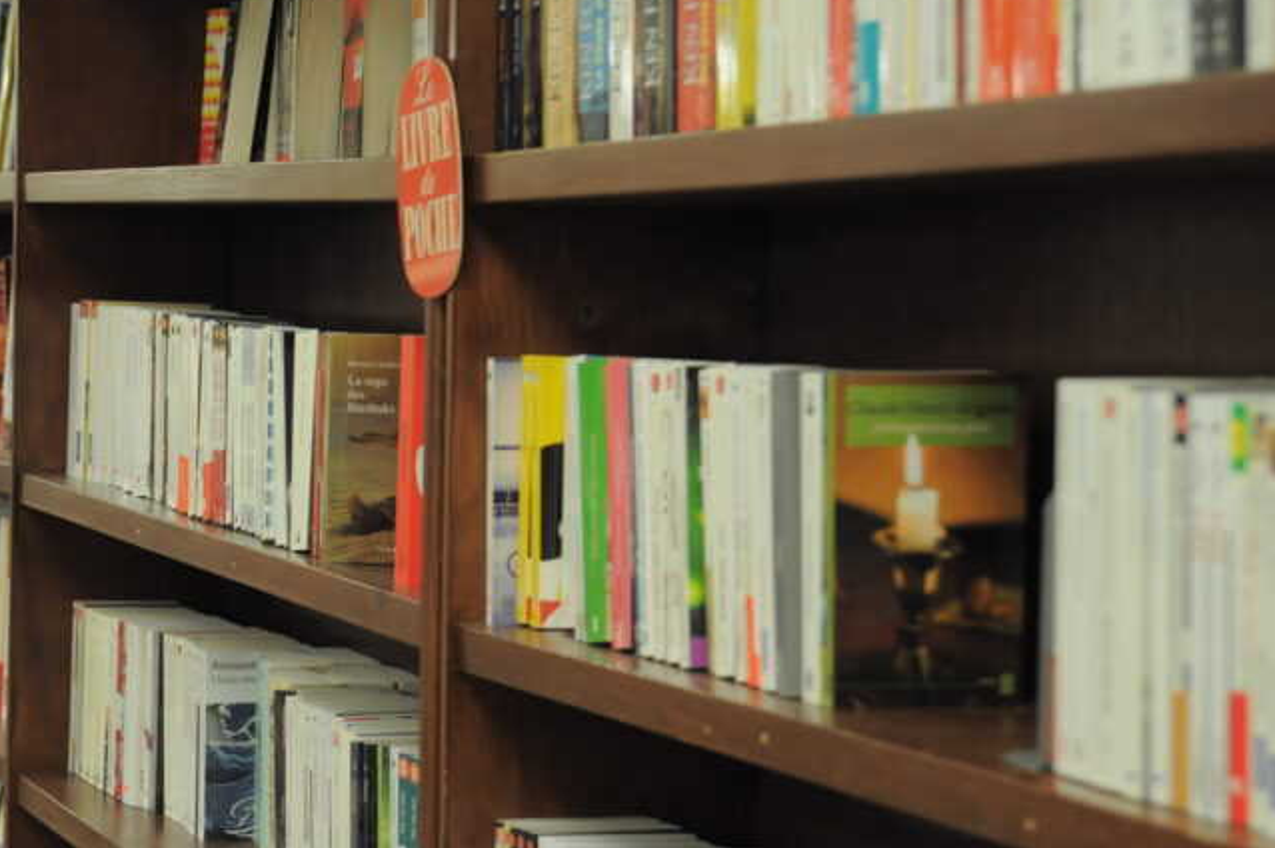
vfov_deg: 17.7
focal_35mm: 77
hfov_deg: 26.0
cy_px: 442
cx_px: 300
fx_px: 2724
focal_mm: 32
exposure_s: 1/50
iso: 800
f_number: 3.5
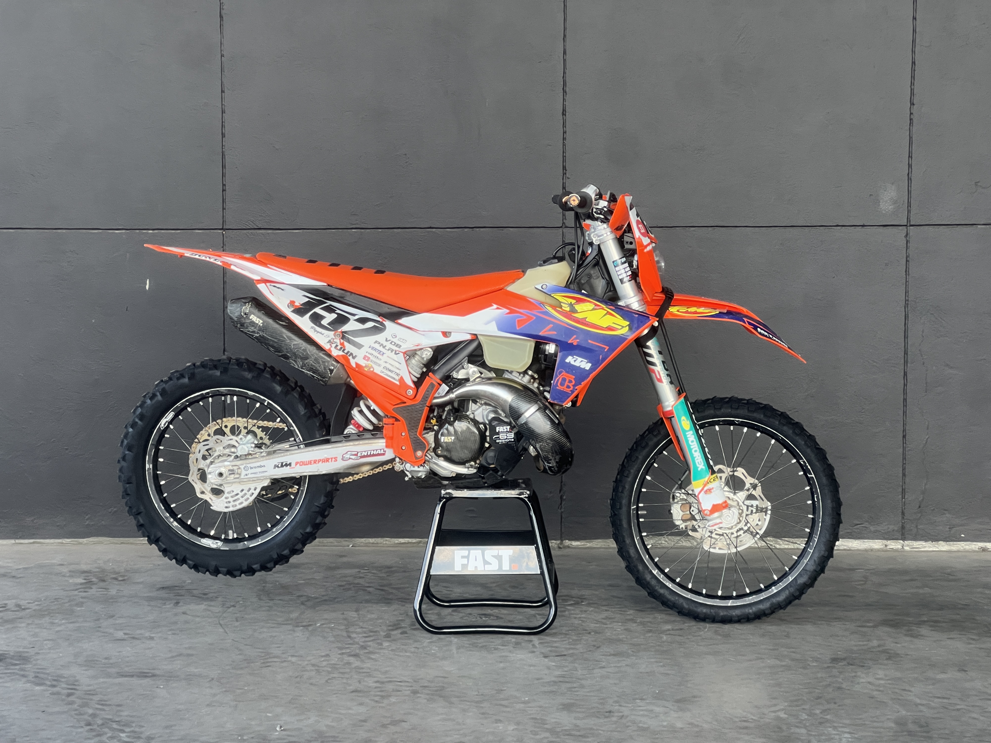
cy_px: 376
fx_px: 2233
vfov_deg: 18.9
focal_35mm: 78
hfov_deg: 25.0
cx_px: 497
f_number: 2.8
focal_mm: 9
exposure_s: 1/99
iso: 100
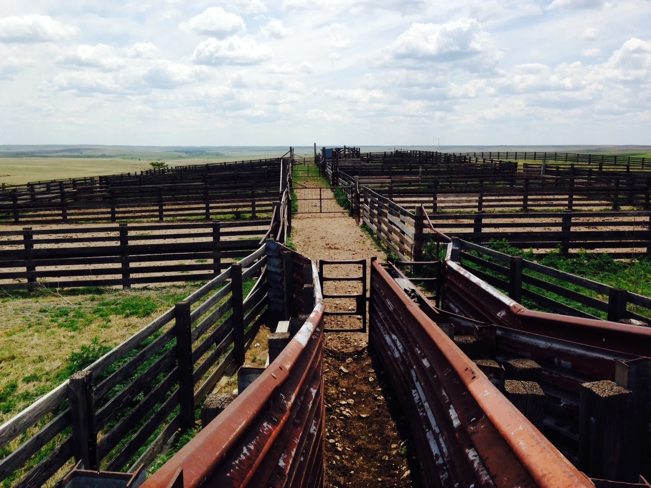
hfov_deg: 55.4
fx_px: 621
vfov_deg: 42.9
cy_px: 244
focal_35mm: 33
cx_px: 326
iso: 50
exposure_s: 1/2262
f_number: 2.4
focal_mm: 4.12
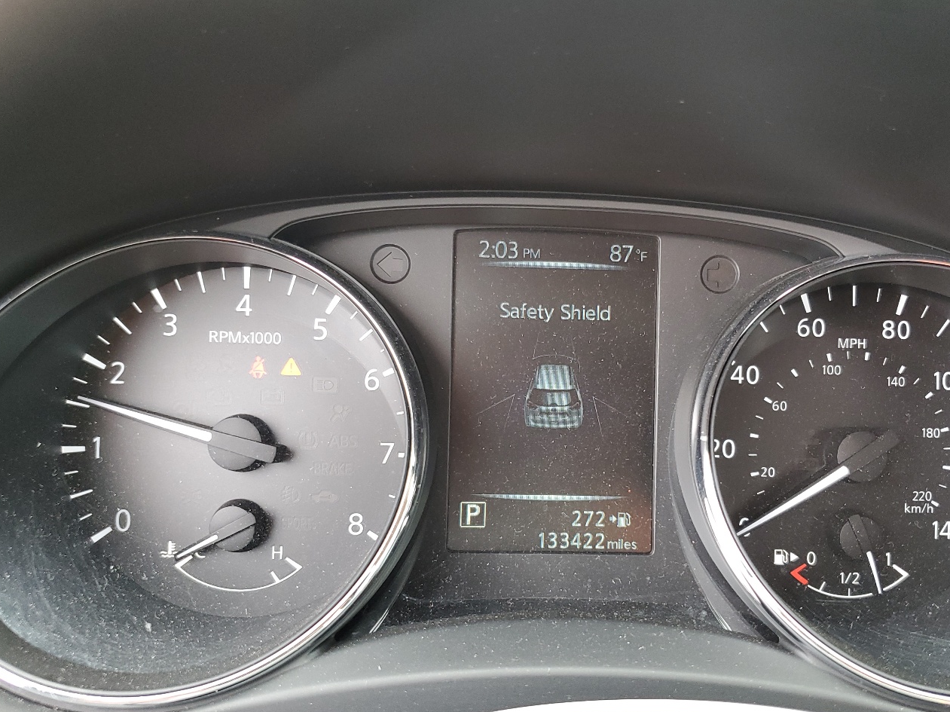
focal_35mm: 33
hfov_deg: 55.1
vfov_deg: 42.7
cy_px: 422
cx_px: 555
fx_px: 905
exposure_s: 1/120
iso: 99
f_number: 1.5
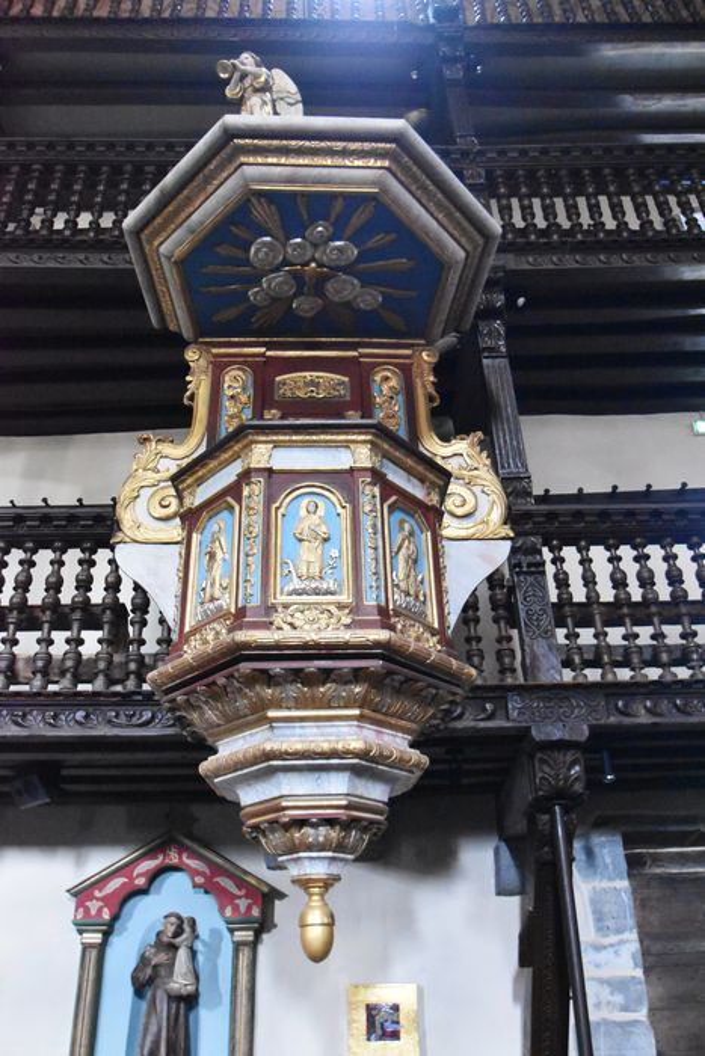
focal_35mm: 28
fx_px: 837
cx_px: 352
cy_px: 528
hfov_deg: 45.7
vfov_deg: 64.5
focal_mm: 19
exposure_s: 1/60
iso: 12800
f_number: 4.2
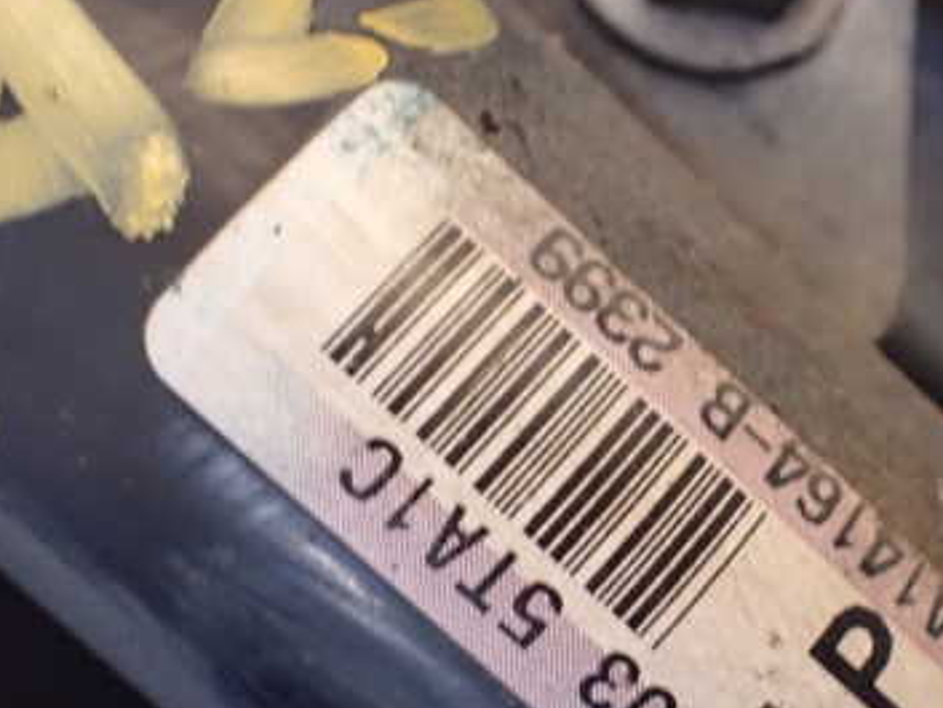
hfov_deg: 37.1
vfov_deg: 28.4
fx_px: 1390
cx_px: 620
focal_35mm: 51
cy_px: 481
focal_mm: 5.4
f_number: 2.3
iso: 1250
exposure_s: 1/30
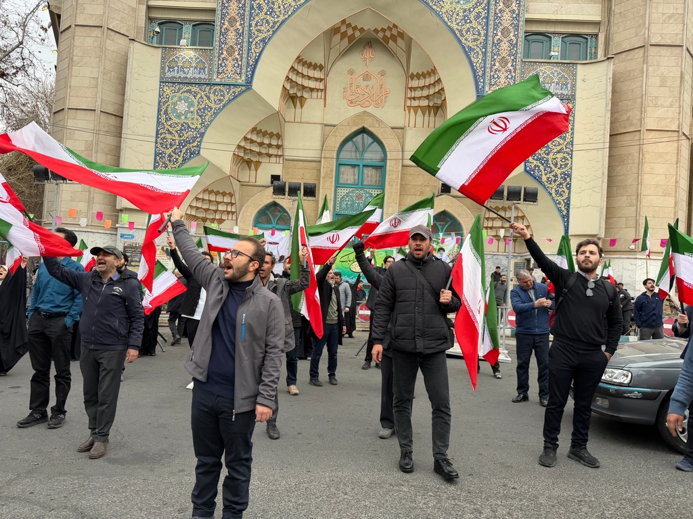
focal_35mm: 24
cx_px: 346
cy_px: 260
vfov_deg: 56.8
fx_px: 480
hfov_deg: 71.6
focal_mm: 6.76
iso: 80
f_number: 1.78
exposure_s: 1/289
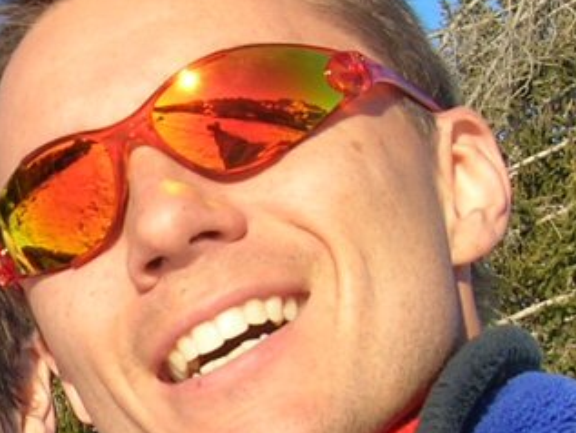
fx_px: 2380
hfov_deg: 13.3
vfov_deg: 10.3
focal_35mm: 143
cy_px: 415
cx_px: -159
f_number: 4.9
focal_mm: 5.7
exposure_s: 1/276
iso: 50
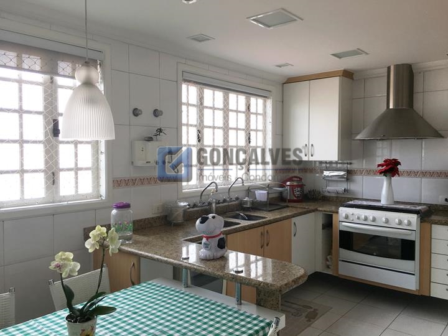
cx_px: 224
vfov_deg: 48.2
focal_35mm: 29
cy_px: 168
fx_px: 375
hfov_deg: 61.7
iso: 25
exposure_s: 1/120
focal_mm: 4.15
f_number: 2.2
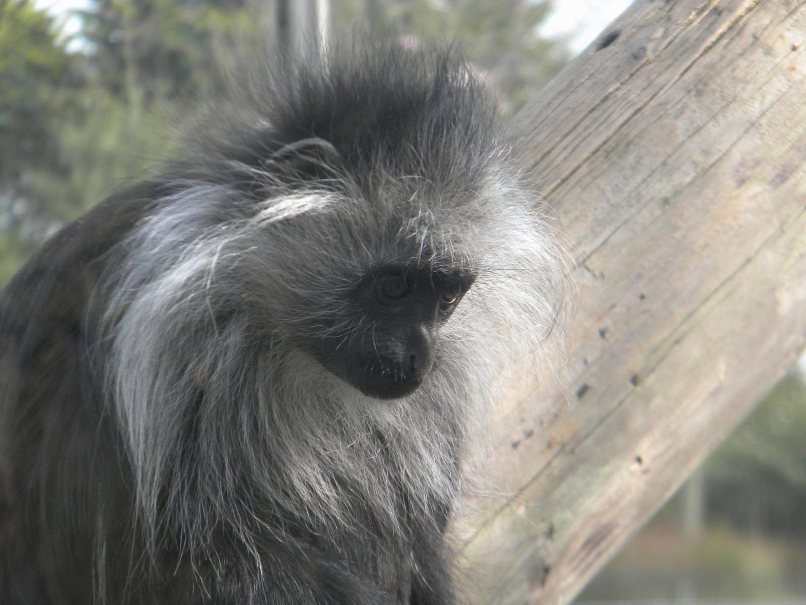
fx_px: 4261
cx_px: 403
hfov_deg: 10.8
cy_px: 302
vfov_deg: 8.1
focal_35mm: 183
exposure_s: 1/86
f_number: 5.2
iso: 80
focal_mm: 33.1
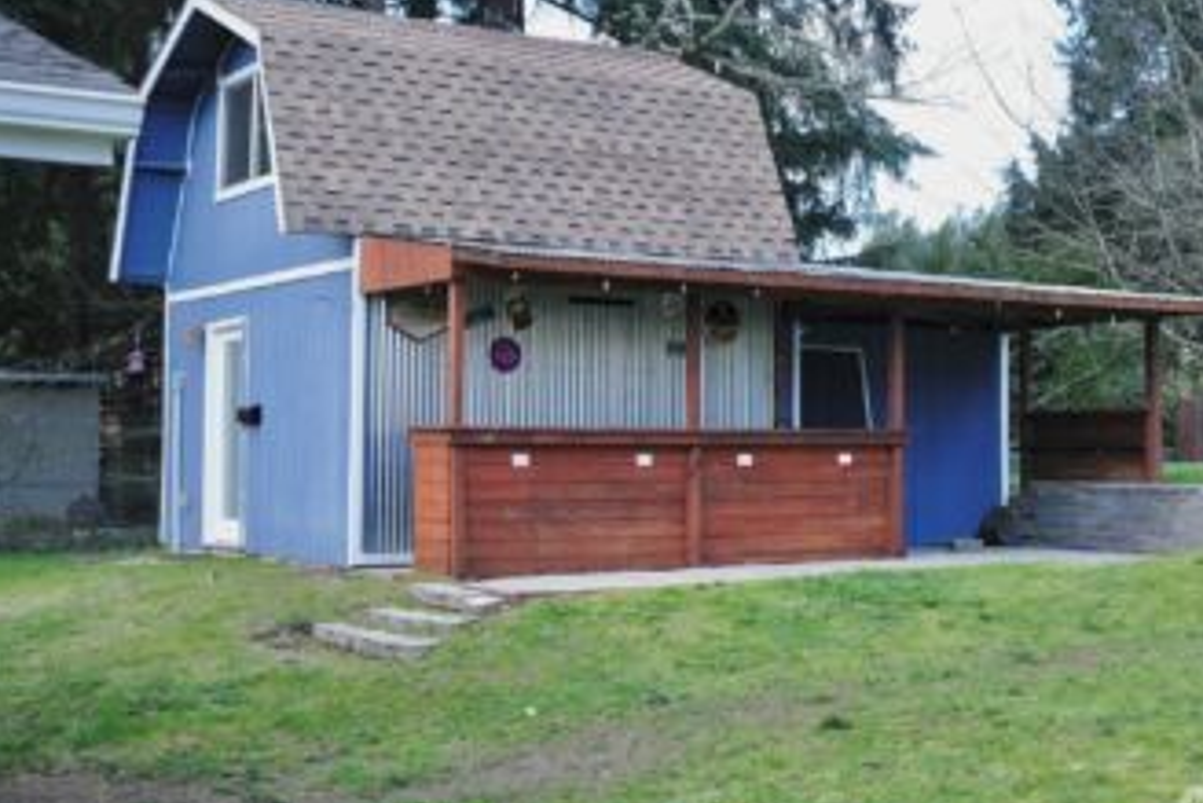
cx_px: 657
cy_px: 350
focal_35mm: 50
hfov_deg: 39.5
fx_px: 1671
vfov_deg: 27.0
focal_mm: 27
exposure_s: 1/140
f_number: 2.8
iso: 160
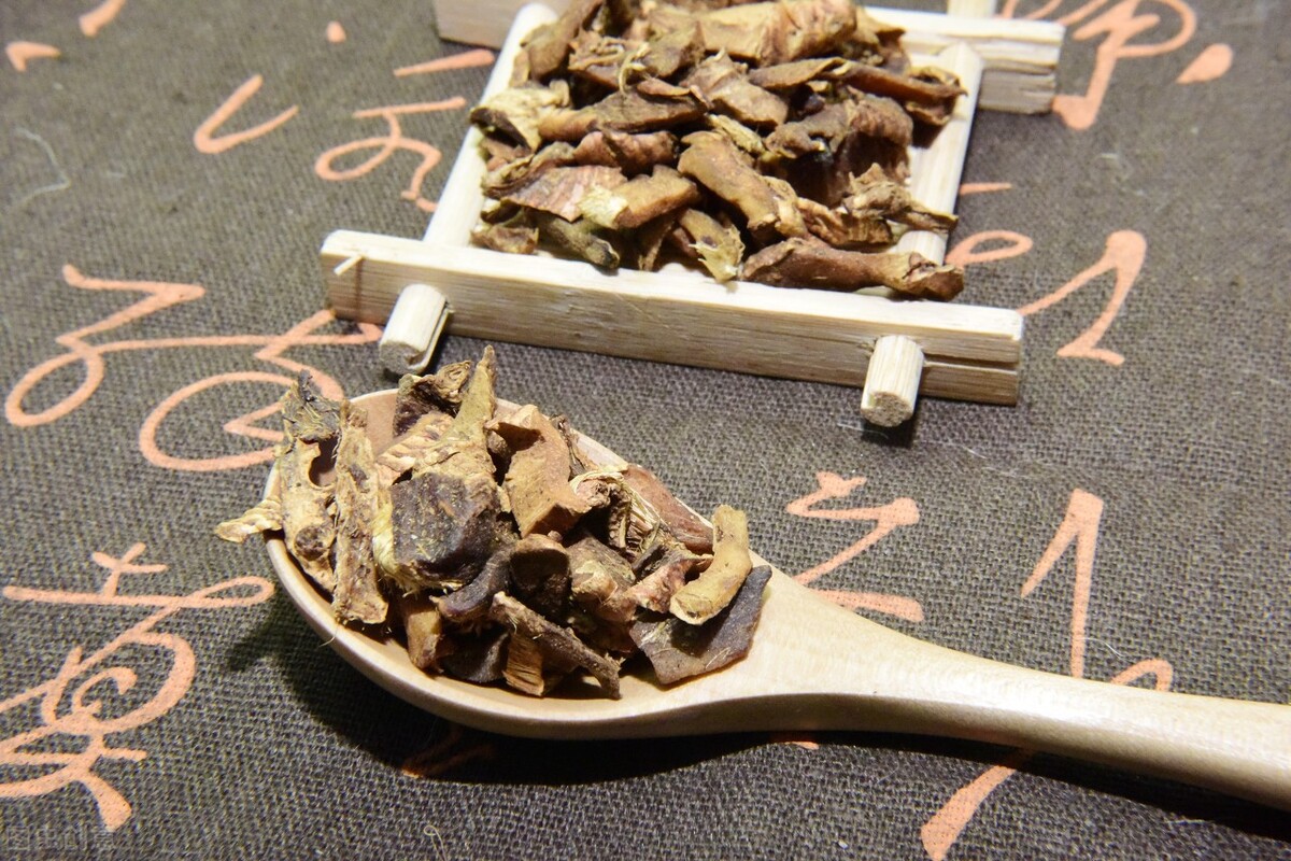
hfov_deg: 39.6
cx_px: 646
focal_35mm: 50
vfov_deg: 27.0
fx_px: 1793
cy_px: 430
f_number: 22
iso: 12800
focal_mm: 50
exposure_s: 1/250
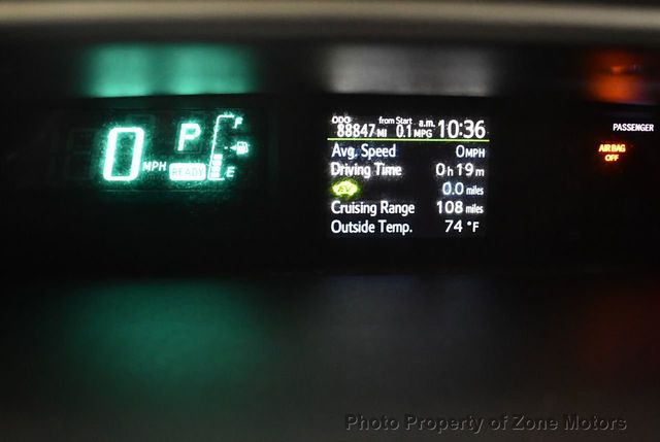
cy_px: 221
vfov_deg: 37.0
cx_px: 330
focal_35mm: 36
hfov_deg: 53.1
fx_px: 661
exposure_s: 1/100
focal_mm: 18
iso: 3200
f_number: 3.5
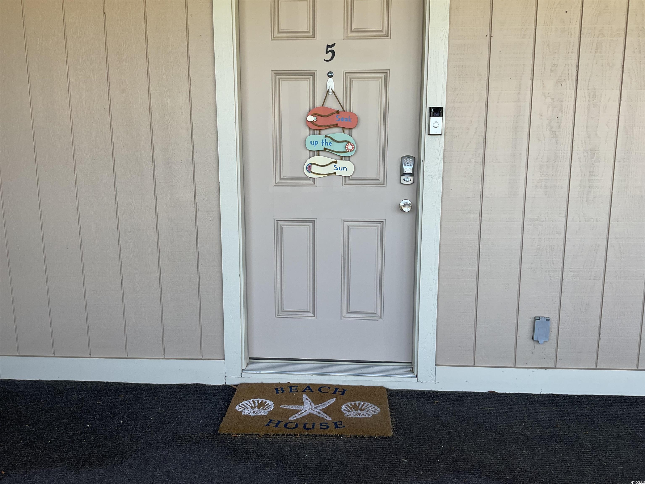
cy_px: 242
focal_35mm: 29
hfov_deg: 61.7
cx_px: 322
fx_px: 540
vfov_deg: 48.2
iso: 20
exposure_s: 1/122
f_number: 1.8
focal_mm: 3
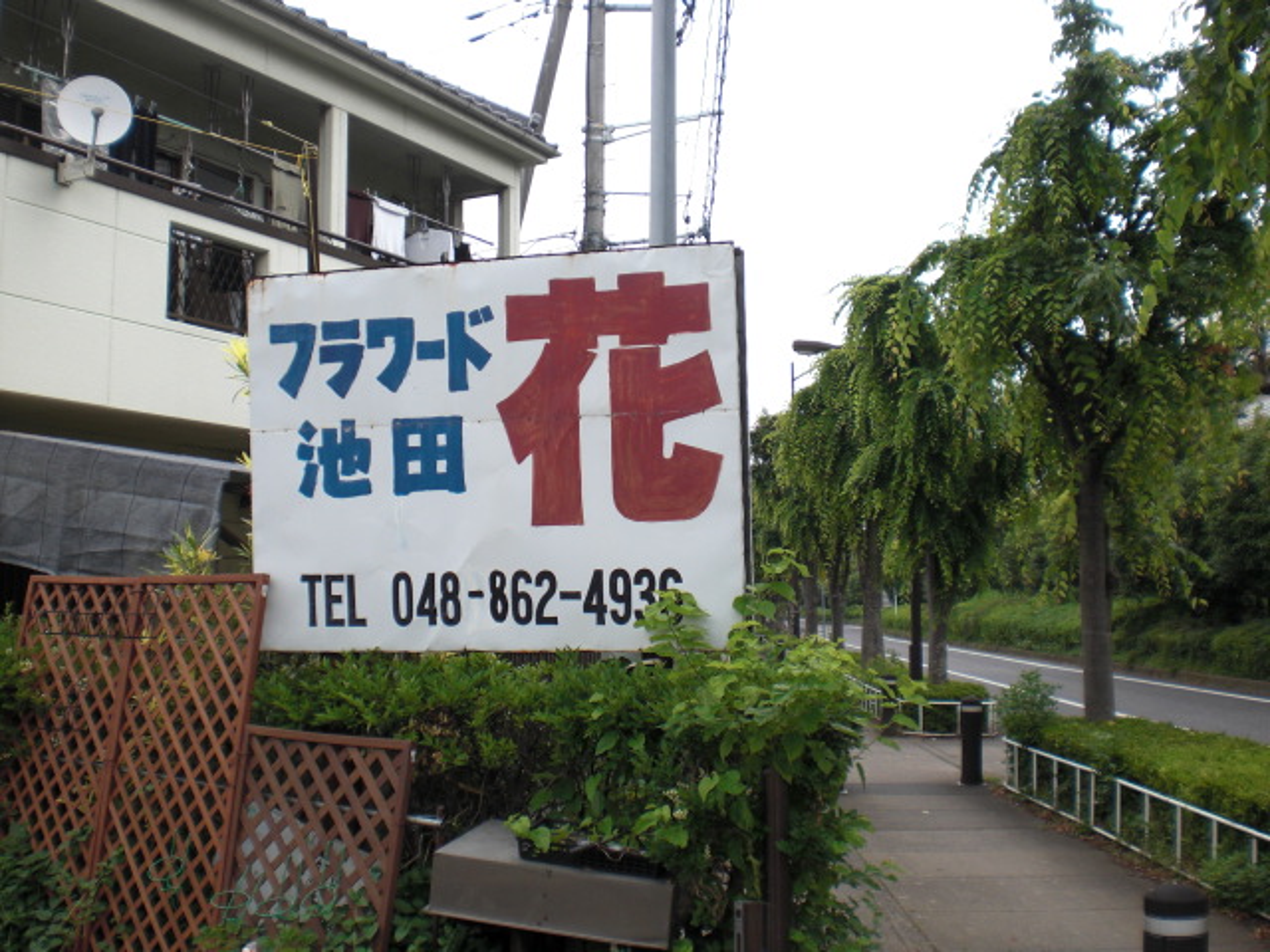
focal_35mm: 38
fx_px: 1394
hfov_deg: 49.0
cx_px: 635
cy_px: 476
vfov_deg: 37.7
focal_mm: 6.3
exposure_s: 1/500
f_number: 3.1
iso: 64
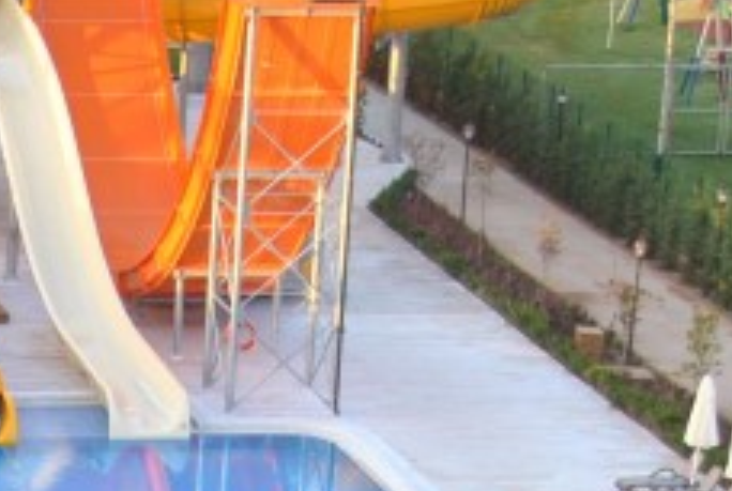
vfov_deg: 5.6
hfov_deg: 8.5
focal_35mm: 241
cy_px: 1101
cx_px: -53
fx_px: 4910
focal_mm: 32
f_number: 5
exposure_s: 1/100
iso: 200
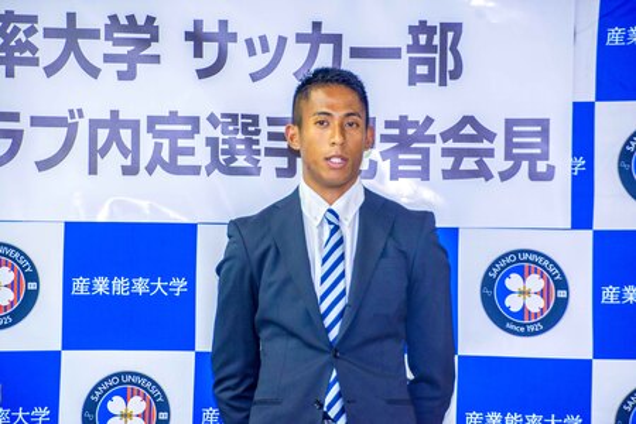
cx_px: 318
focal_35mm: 188
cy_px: 212
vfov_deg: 7.3
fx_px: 3312
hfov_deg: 11.0
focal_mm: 125
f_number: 6
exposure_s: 1/60
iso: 640
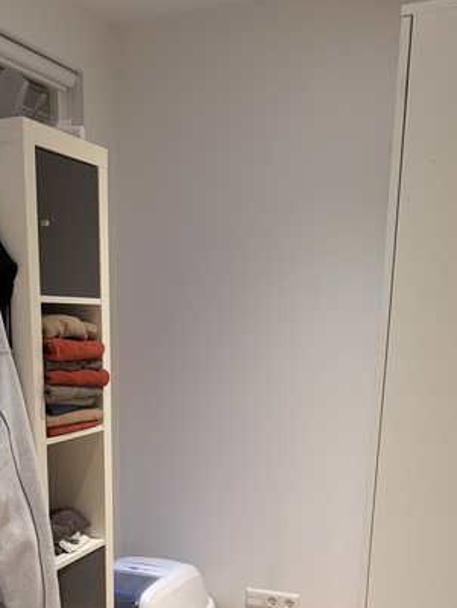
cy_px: 553
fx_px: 809
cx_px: 132
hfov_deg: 31.1
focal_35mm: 46
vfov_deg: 38.3
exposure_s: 1/50
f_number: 1.78
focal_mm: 6.76
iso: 320
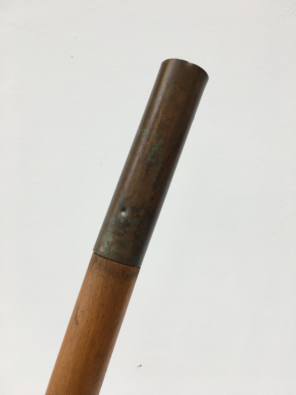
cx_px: 148
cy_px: 198
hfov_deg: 48.2
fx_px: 331
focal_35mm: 29
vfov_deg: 61.7
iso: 32
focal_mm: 4.15
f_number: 2.2
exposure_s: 1/100
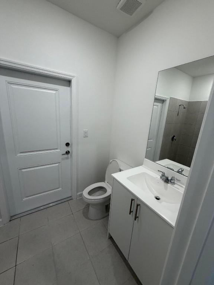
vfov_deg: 102.1
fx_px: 115
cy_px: 142
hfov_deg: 85.7
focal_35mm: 14
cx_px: 107
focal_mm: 2.22
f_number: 2.2
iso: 200
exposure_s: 1/120
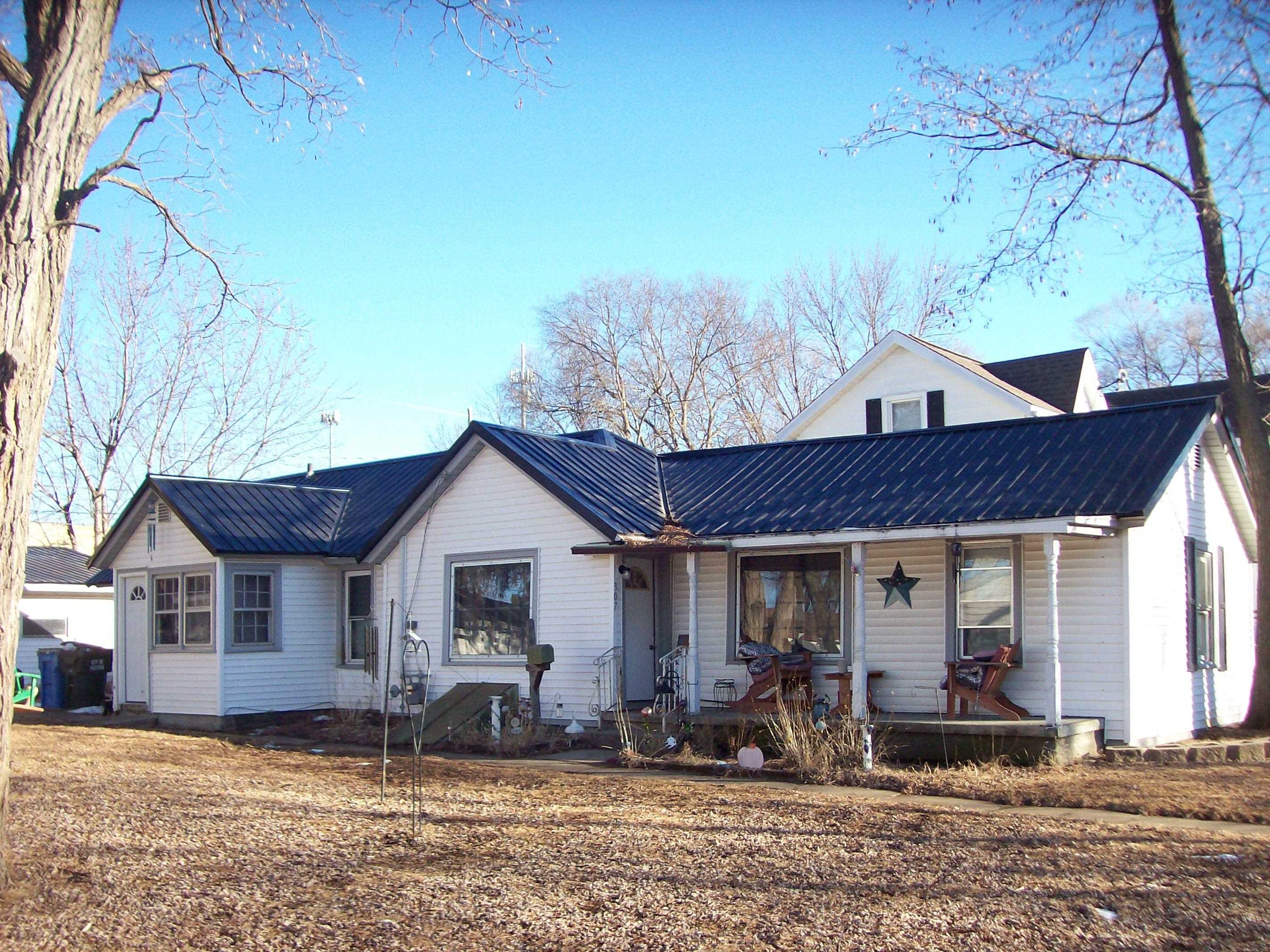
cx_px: 635
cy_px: 476
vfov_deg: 39.6
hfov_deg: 51.4
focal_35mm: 36
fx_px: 1320
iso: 80
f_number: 2.7
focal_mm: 6
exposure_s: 1/510
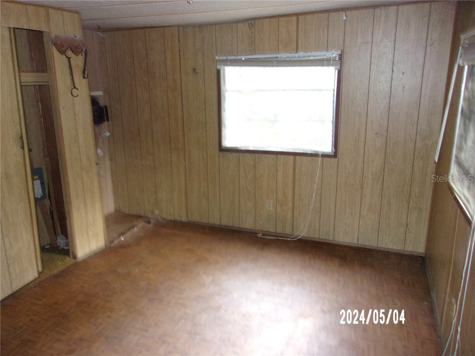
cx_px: 238
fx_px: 370
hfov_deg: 65.3
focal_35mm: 27
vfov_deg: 51.4
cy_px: 178
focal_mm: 4.9
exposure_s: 1/34
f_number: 3
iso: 400
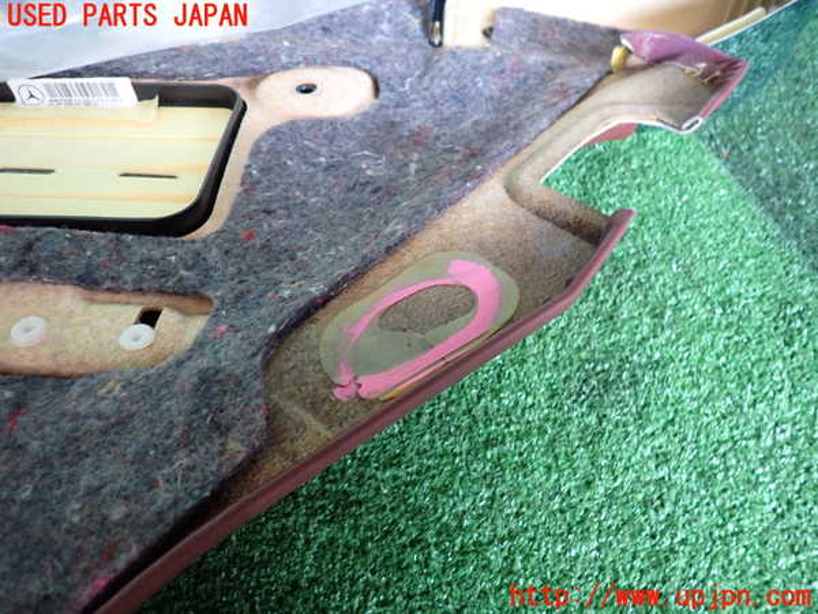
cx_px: 409
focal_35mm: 25
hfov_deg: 69.4
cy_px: 307
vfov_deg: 54.9
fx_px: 591
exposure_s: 1/50
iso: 200
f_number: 2
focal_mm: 4.5
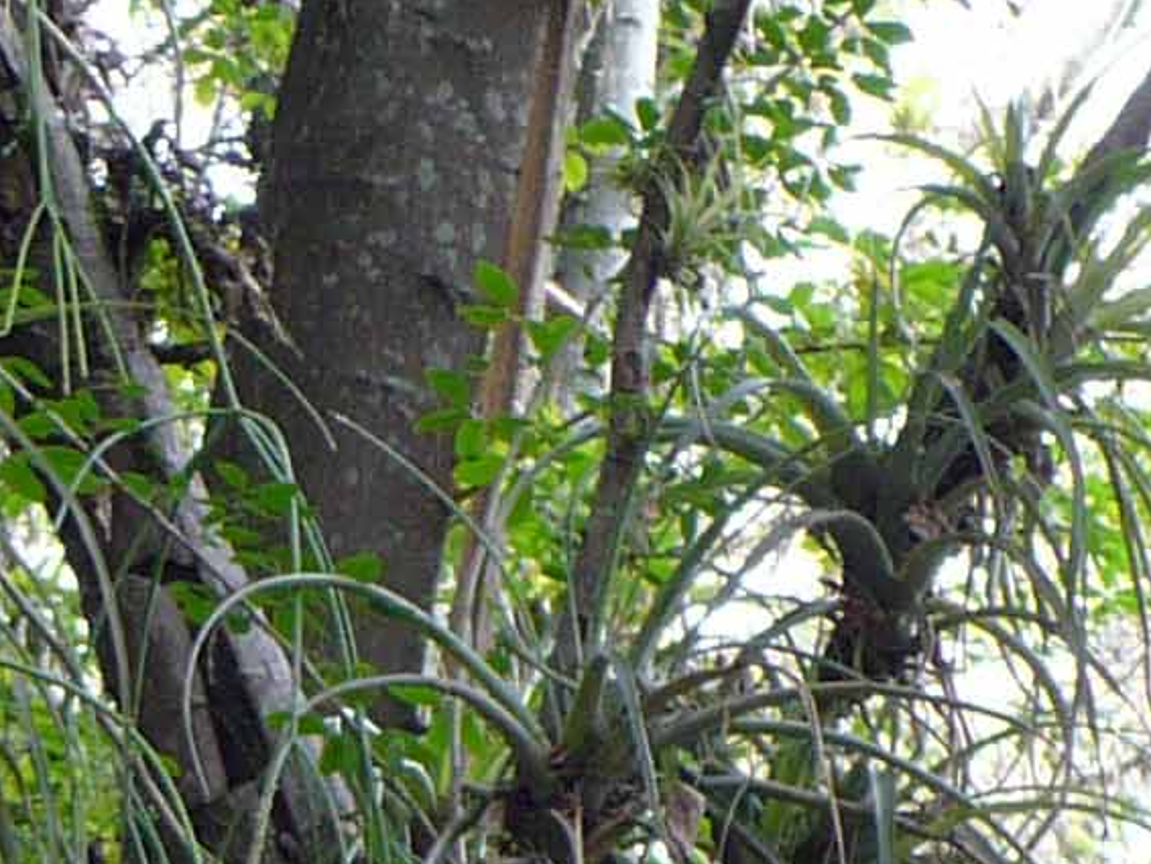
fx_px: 9747
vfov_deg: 5.0
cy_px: 1850
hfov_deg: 6.6
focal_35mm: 293
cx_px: -1011
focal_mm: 8.9
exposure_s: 1/30
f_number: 3.1
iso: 100
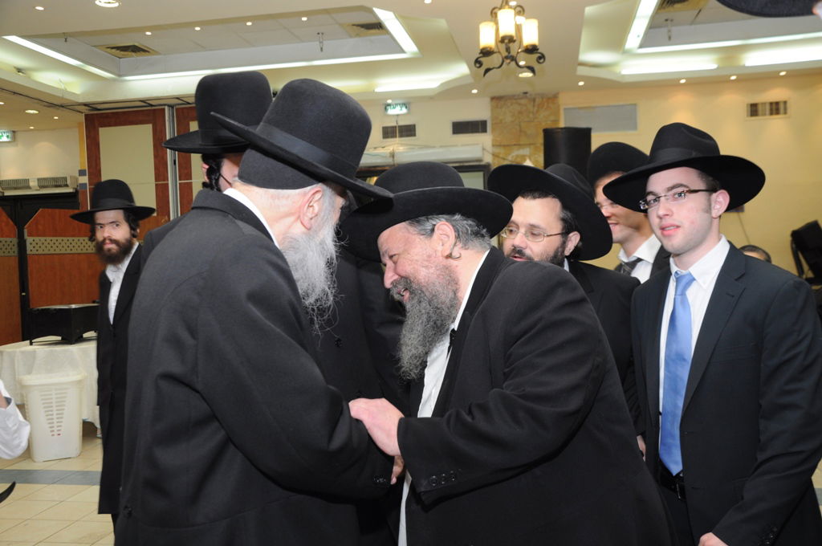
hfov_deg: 57.3
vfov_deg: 39.9
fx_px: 753
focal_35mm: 33
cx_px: 411
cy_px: 273
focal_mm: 22
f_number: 5.6
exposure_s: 1/60
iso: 500
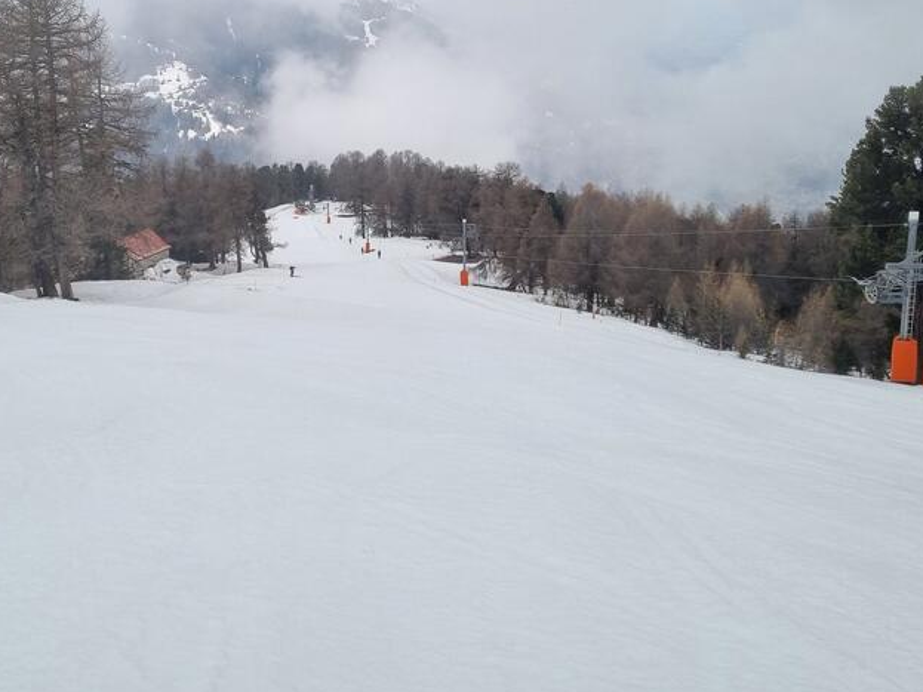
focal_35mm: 43
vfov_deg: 32.7
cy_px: 146
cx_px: 320
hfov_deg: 43.3
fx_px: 1146
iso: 50
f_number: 1.8
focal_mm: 5.4
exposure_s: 1/1628
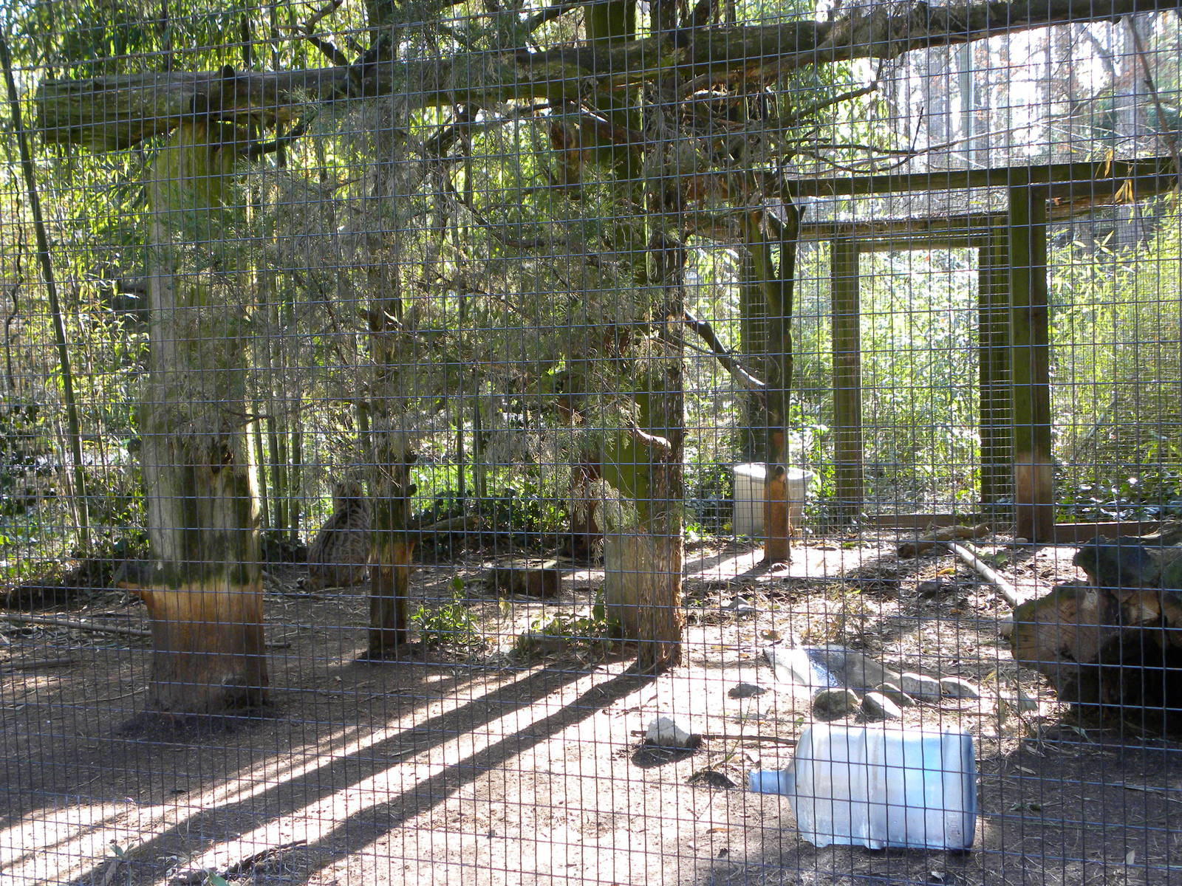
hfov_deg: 36.8
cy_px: 443
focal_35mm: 52
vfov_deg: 28.0
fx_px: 1776
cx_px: 591
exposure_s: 1/59.8
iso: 162
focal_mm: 9.2
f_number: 3.5
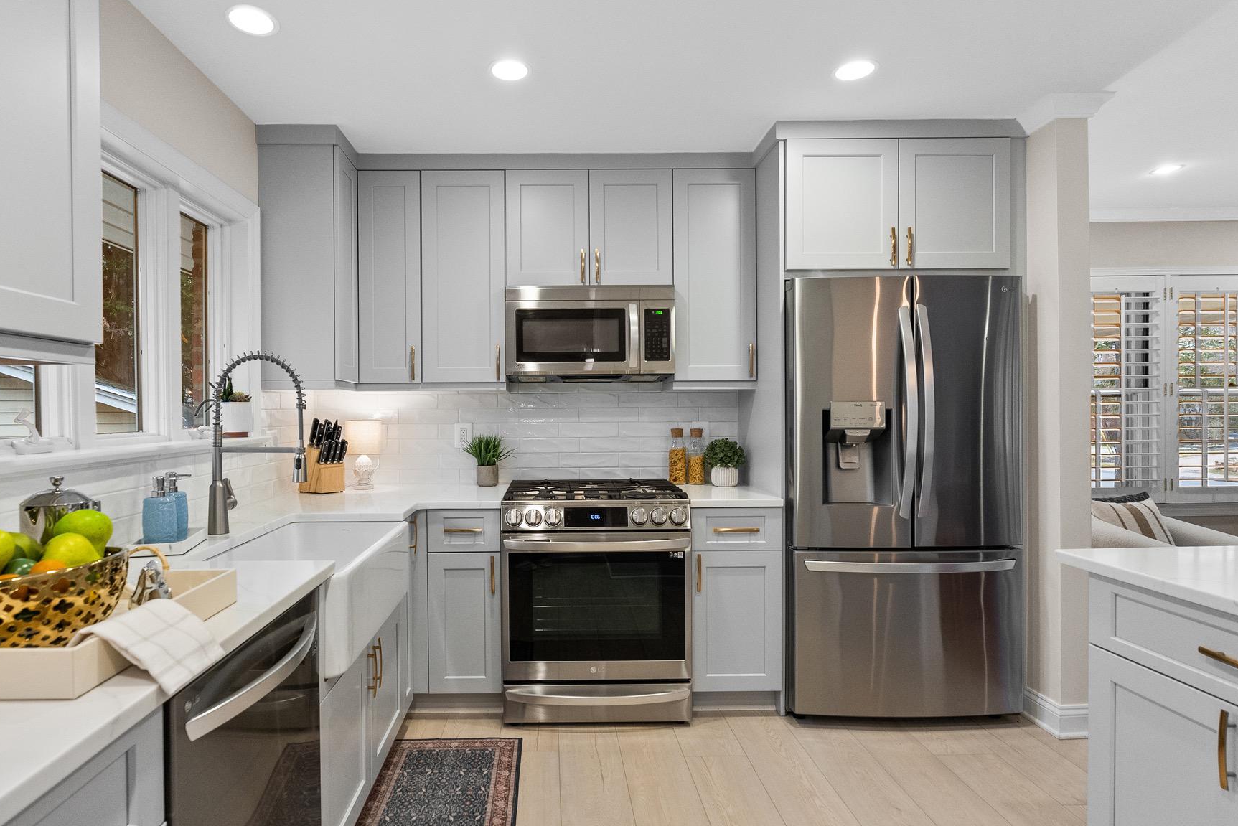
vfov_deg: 64.6
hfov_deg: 86.6
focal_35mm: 19
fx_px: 654
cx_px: 552
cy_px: 415
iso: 2000
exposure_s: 1/25
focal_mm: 16
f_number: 5
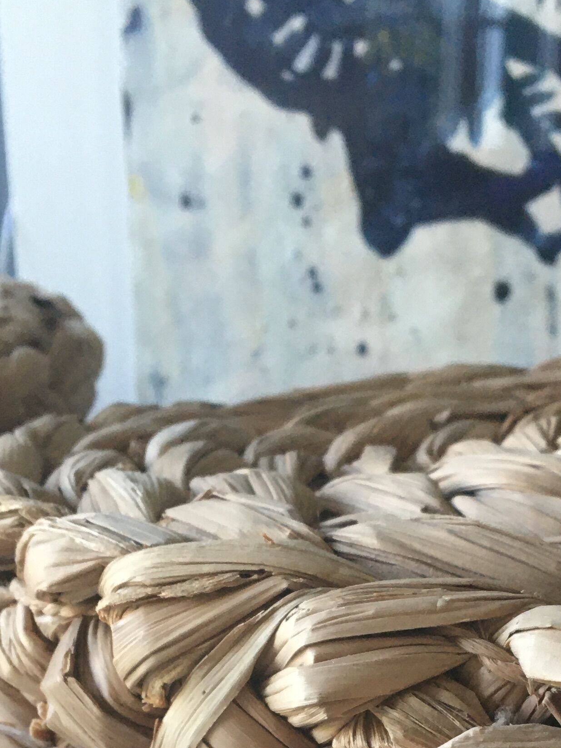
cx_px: 411
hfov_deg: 20.6
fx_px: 1534
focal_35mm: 71
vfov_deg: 25.9
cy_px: 761
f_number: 2.2
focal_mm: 4.15
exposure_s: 1/33
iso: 64
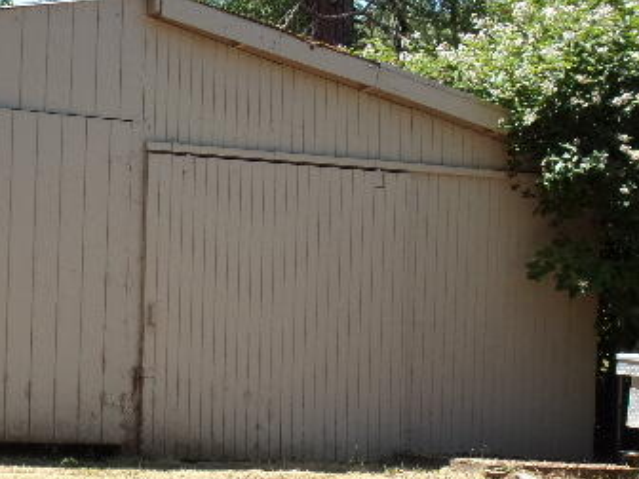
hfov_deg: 18.8
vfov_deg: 14.4
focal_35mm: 103
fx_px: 1901
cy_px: 272
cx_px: 76
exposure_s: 1/240
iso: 80
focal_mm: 9.8
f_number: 4.3
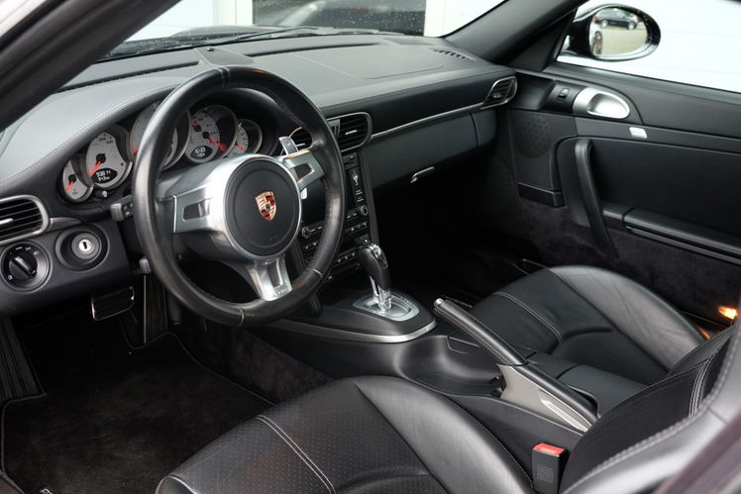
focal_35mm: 39
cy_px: 246
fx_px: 803
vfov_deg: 34.2
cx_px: 365
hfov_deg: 49.5
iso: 640
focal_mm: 25.4
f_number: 3.6
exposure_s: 1/60
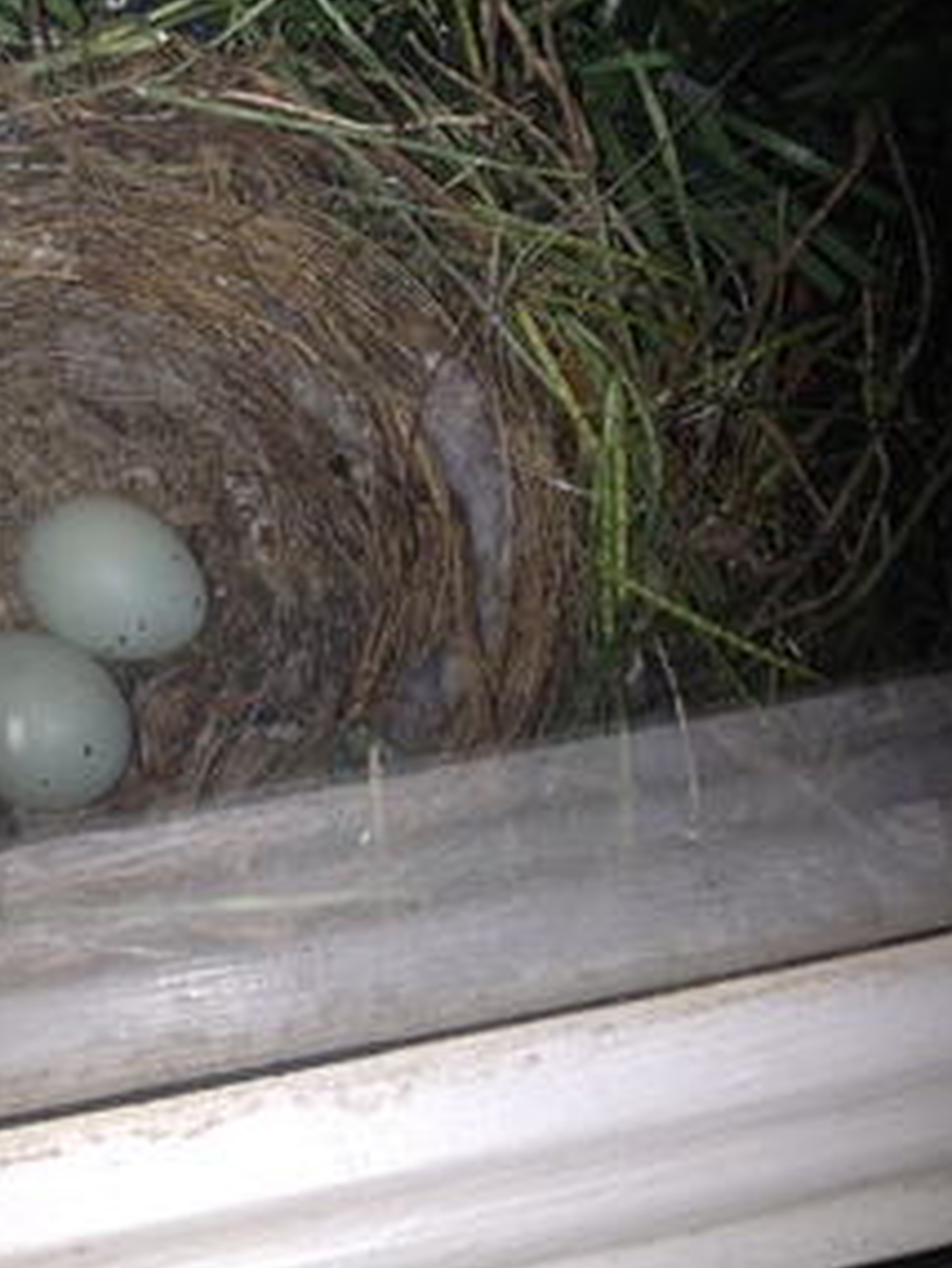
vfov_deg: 31.8
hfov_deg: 24.6
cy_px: 240
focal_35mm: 59
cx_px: 280
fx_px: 2162
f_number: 2.4
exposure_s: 1/59
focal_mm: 4.28
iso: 50
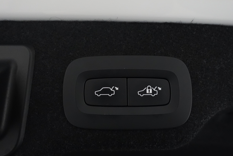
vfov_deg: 42.3
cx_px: 118
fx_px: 201
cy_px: 75
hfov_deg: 60.3
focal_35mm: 31
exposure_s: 1/100
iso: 1000
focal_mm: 8.8
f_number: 2.5
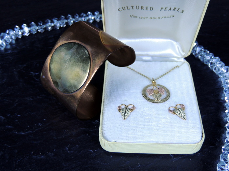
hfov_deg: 40.4
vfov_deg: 30.9
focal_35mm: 47
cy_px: 86
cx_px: 114
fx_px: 311
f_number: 3.5
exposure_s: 1/50
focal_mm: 8.3
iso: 140
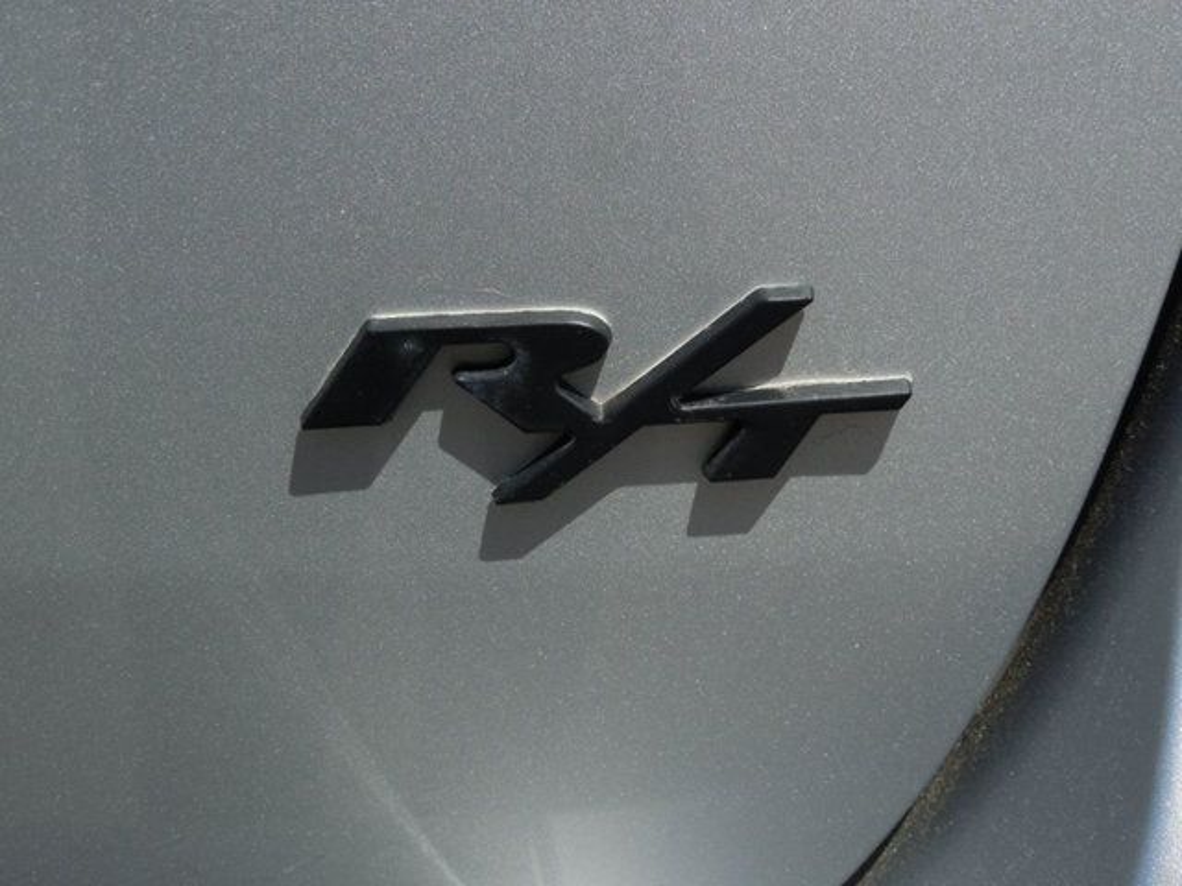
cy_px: 443
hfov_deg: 39.7
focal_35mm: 48
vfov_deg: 30.3
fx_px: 1639
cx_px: 591
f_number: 4
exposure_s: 1/1000
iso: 125
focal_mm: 8.7
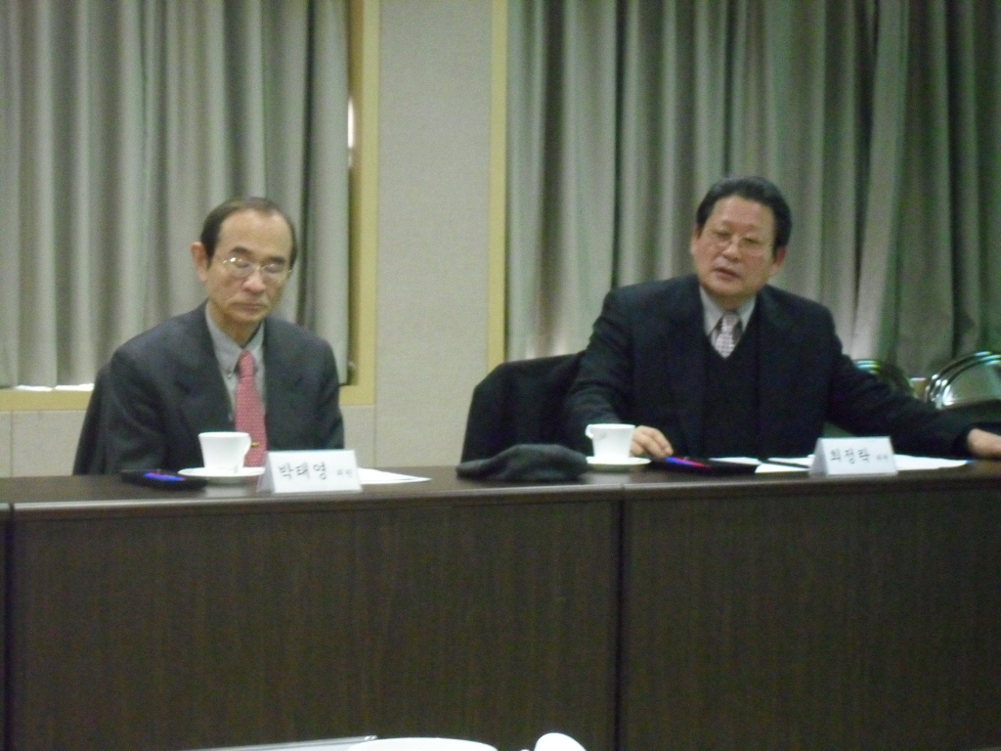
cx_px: 500
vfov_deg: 16.4
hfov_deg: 21.8
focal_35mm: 90
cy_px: 376
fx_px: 2603
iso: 800
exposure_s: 1/15
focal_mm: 15.9
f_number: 4.7
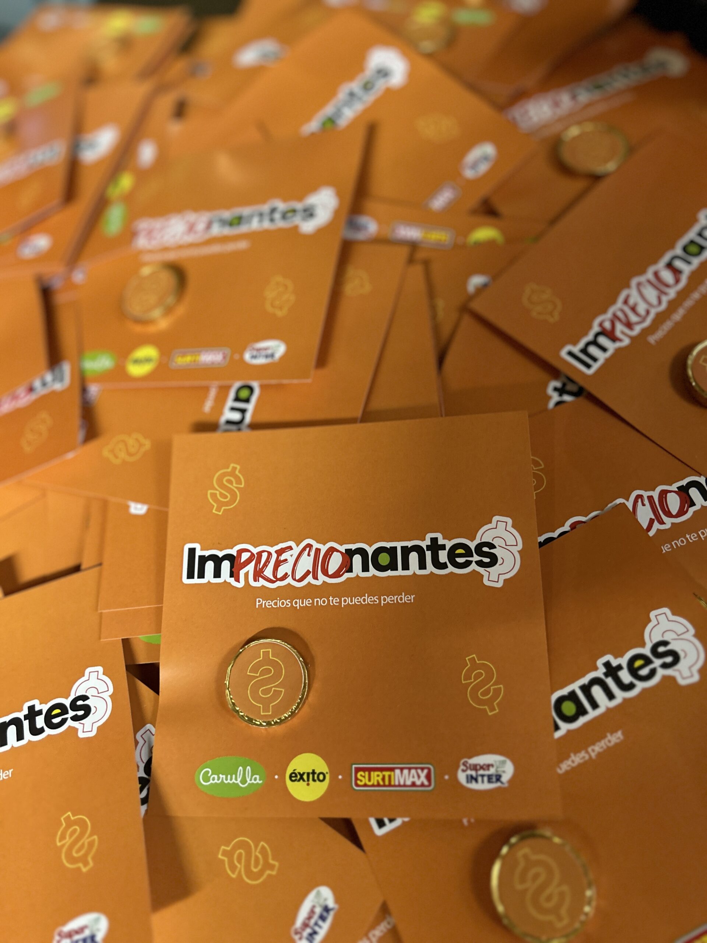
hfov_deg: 53.1
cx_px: 354
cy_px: 472
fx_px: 708
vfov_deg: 67.3
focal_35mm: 26
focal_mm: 5.7
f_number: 1.5
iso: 400
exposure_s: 1/60
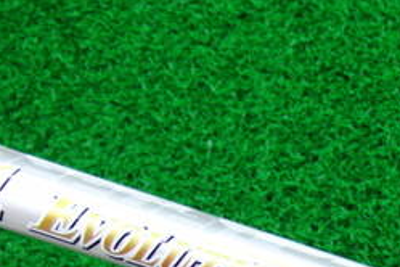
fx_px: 1100
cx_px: 485
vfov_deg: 13.3
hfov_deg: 19.4
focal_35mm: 99
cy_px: 346
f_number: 3.6
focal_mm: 6.42
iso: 400
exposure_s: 1/40
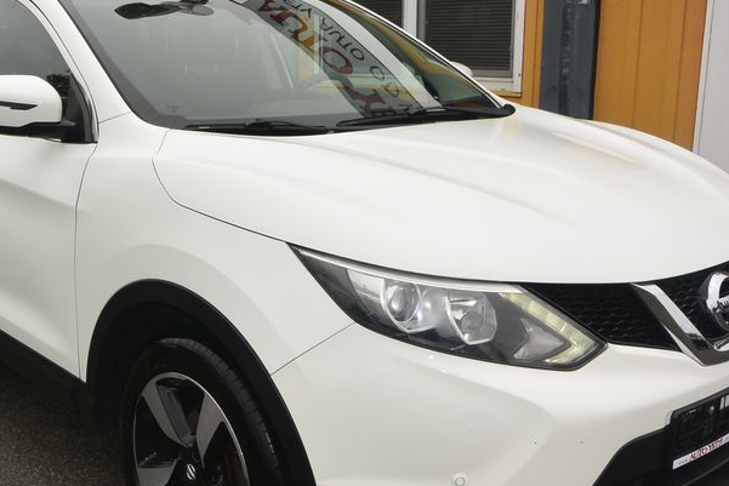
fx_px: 932
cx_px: 313
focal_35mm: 46
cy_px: 288
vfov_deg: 29.2
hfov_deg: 42.6
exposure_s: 1/250
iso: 160
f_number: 7.1
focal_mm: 10
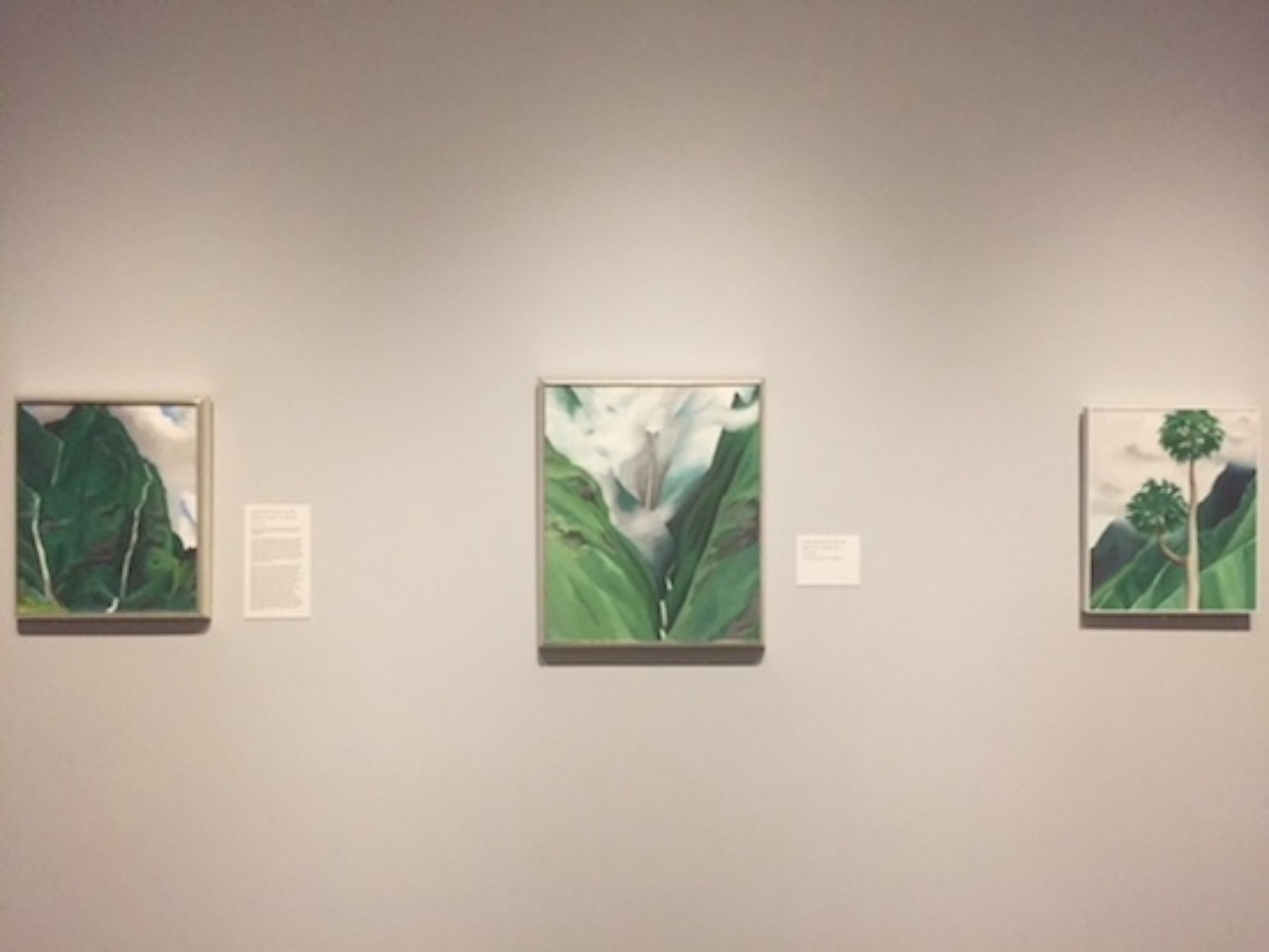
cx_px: 634
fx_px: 1064
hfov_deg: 61.6
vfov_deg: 48.3
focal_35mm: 29
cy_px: 476
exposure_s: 1/30
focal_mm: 4.15
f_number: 2.2
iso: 250
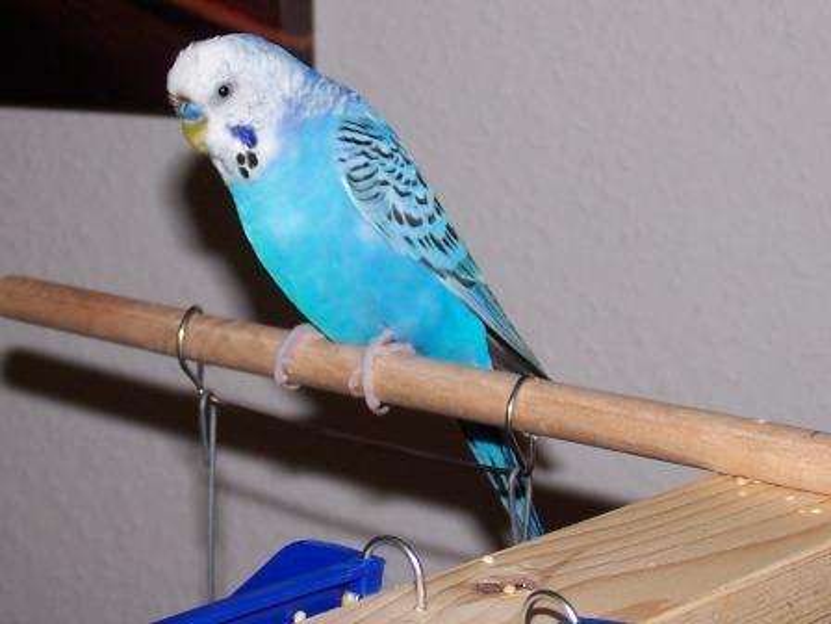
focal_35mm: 59
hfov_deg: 32.7
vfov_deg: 24.8
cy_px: 312
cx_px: 416
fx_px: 1416
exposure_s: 1/60
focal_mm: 9.8
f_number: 3.2
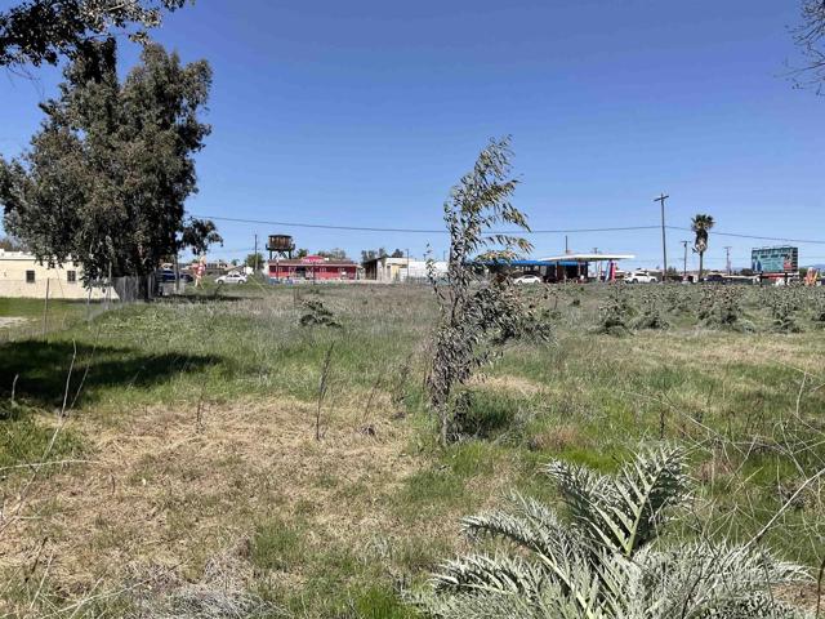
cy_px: 310
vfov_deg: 48.2
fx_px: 691
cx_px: 412
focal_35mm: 29
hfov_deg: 61.7
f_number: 1.8
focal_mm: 3
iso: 16
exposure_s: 1/2141
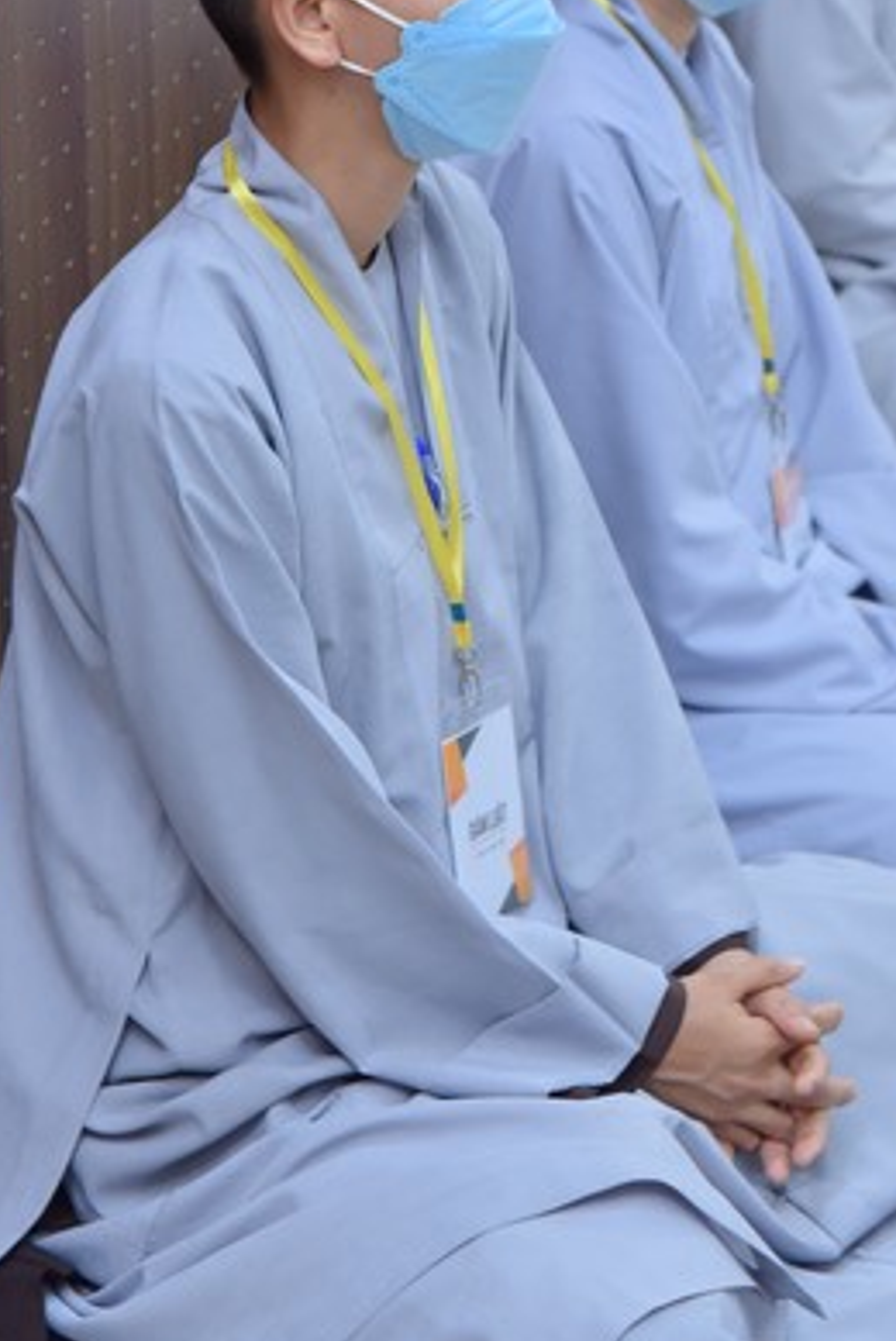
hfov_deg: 9.7
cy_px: 431
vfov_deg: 14.4
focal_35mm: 142
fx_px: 5292
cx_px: 544
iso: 800
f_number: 5
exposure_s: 1/25
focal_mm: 85
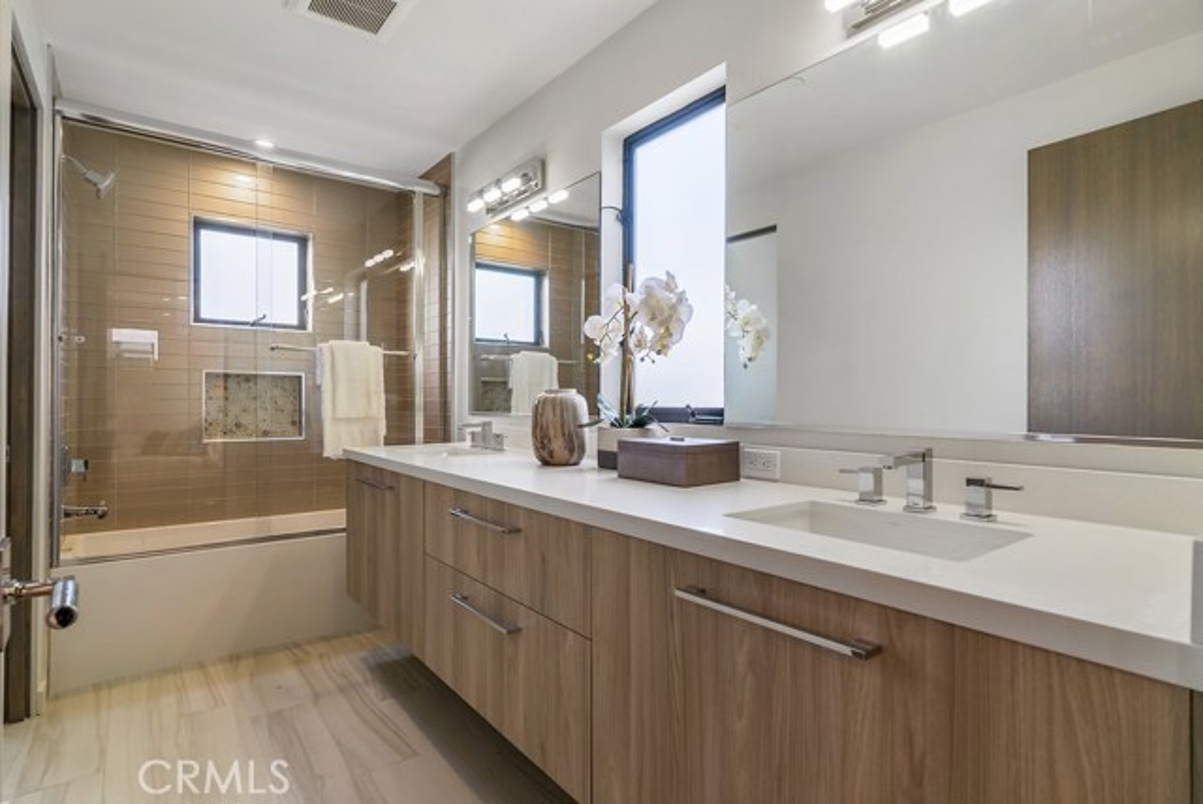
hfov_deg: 89.9
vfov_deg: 67.5
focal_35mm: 18
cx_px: 602
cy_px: 402
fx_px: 602
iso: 125
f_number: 8
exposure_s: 1/40
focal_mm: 18
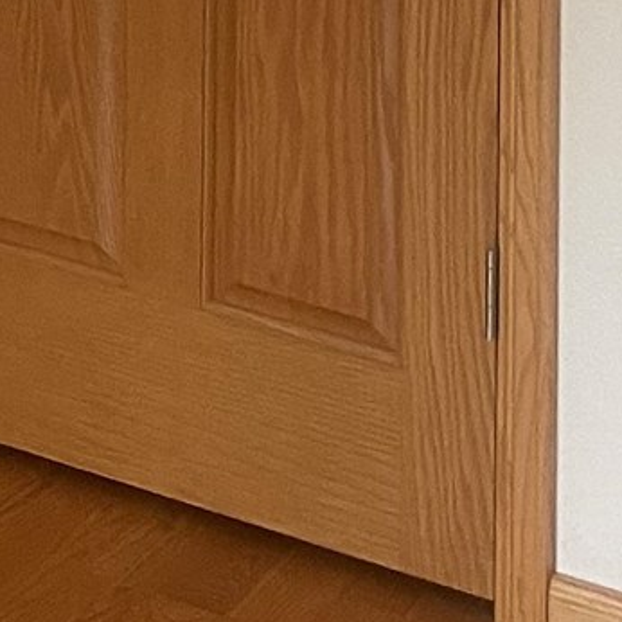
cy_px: -852
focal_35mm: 153
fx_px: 3110
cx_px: -201
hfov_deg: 11.1
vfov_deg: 10.0
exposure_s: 1/60
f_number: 1.6
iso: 160
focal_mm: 4.2
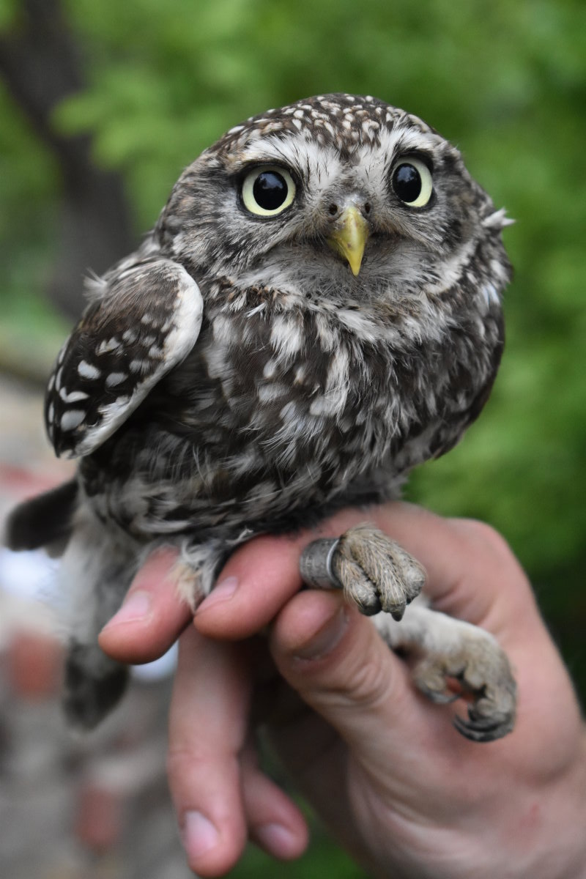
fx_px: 2014
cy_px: 440
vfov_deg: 24.6
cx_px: 293
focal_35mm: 82
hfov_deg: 16.6
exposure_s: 1/500
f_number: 5.6
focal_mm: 55
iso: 3200
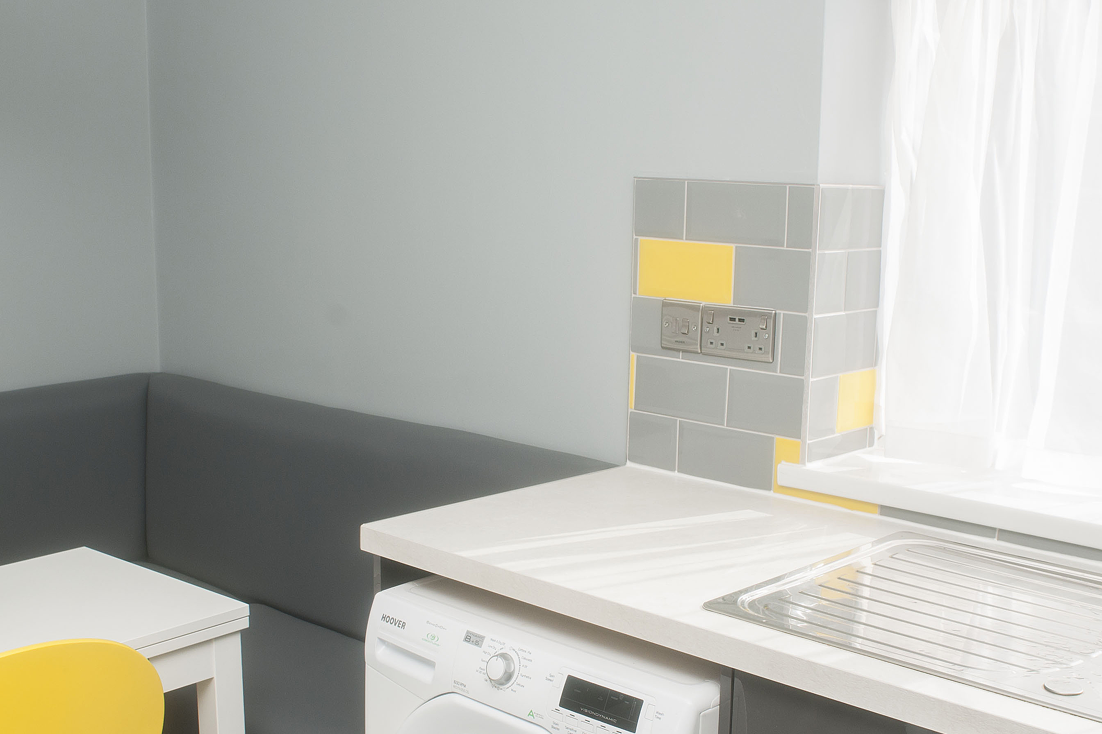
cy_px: 455
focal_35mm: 45
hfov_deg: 43.6
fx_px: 1377
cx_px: 587
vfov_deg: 29.8
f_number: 7.1
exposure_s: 1/160
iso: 200
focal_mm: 20
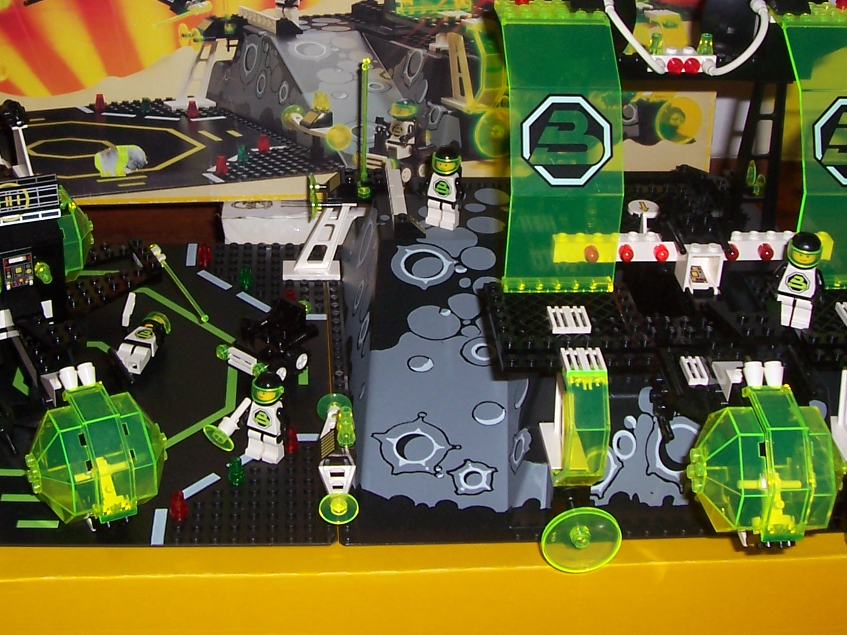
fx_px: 1370
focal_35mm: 56
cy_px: 133
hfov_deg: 34.3
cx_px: 347
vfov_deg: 25.7
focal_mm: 5.6
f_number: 2.7
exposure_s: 1/60
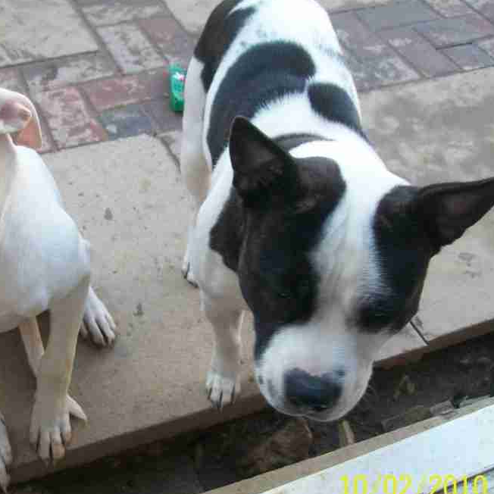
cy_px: 262
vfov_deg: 34.0
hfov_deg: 33.5
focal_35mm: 50
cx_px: 139
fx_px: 807
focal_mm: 6
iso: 64
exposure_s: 1/60
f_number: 2.7
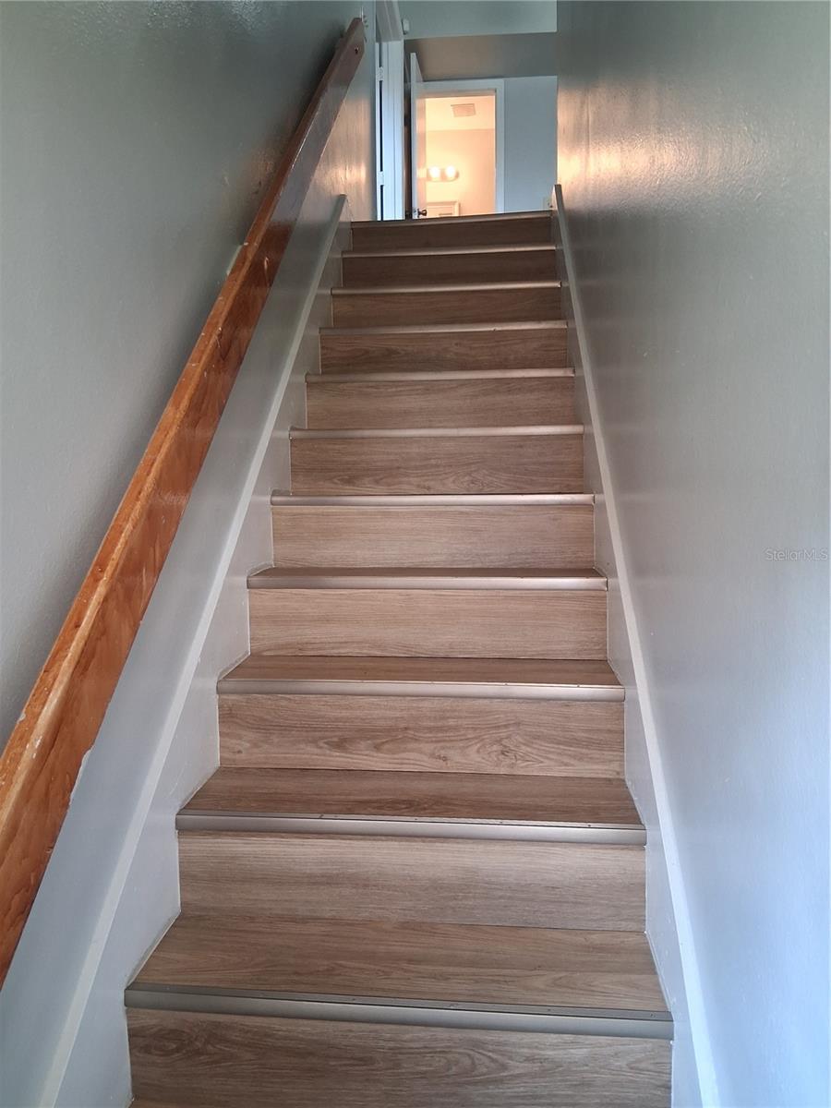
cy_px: 554
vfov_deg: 67.3
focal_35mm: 26
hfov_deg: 53.1
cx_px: 416
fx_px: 832
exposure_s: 1/50
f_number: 1.8
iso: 400
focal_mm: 3.98
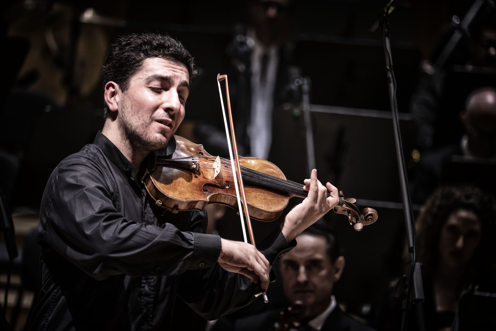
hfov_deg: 6.9
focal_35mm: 300
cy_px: 166
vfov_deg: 4.6
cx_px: 248
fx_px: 4133
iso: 3200
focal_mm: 300
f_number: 5.6
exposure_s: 1/200
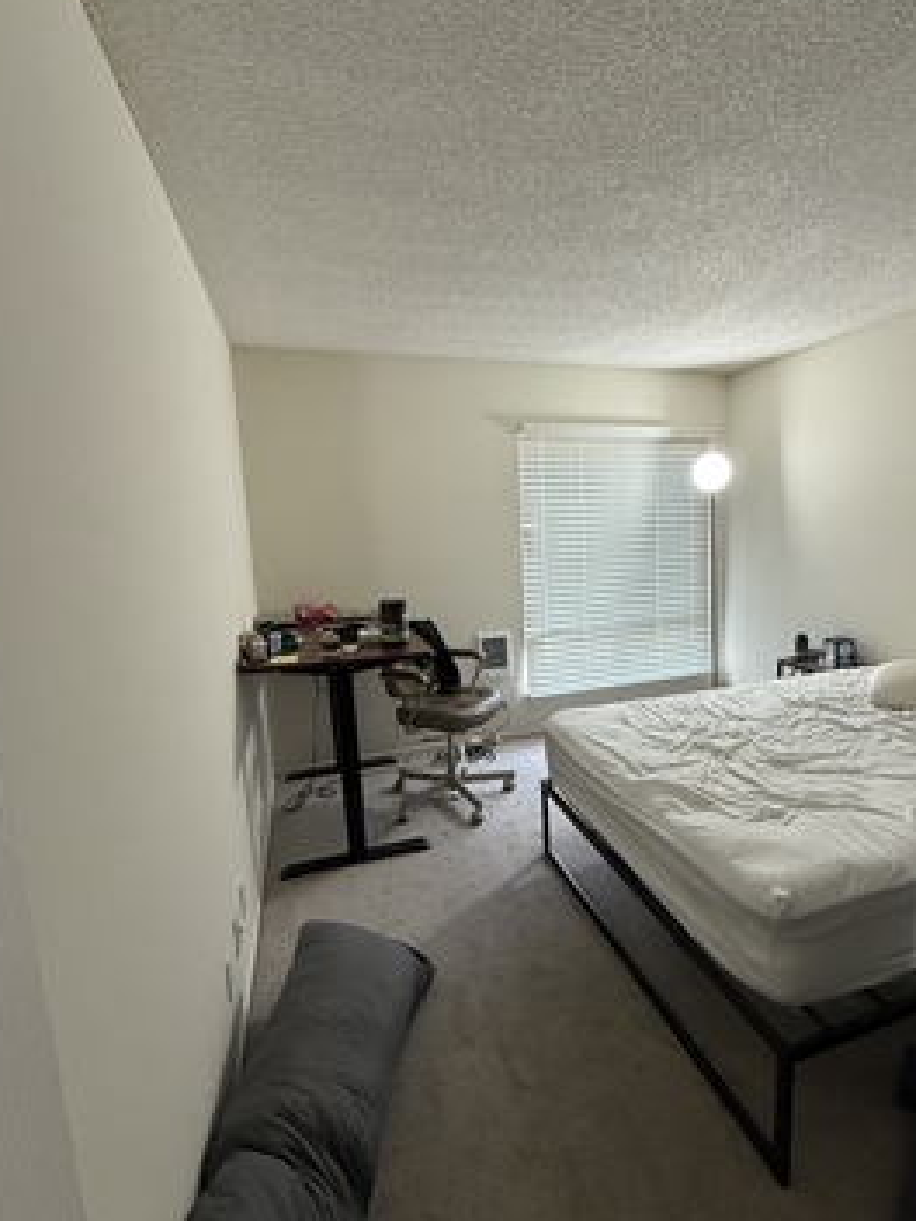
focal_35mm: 18
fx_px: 635
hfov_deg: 71.0
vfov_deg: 87.7
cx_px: 538
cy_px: 623
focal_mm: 2.22
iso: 320
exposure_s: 1/99
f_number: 2.2
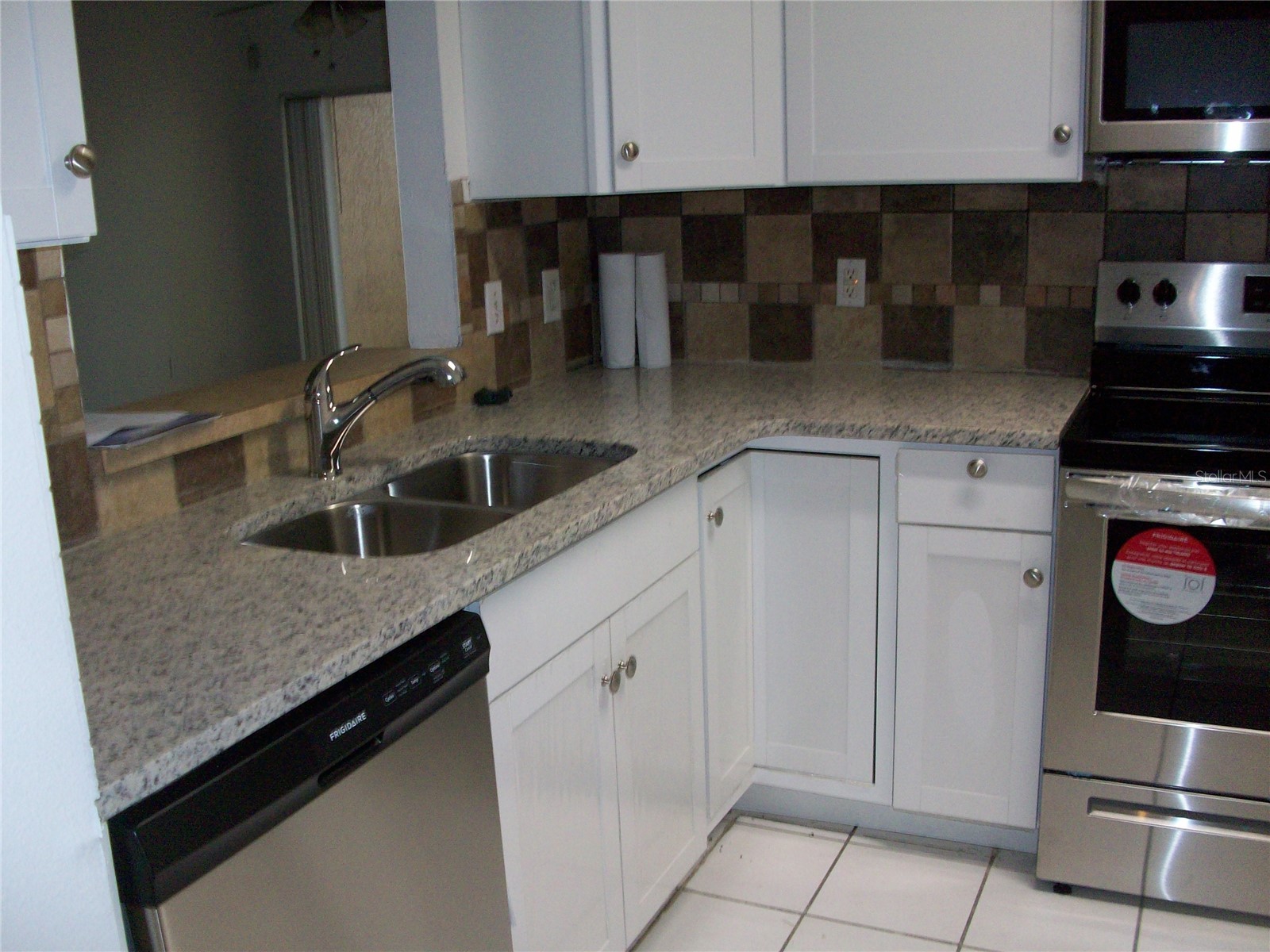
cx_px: 635
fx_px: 1247
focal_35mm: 34
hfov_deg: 54.0
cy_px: 476
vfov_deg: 41.8
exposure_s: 1/60
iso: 160
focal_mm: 5.7
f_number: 2.8
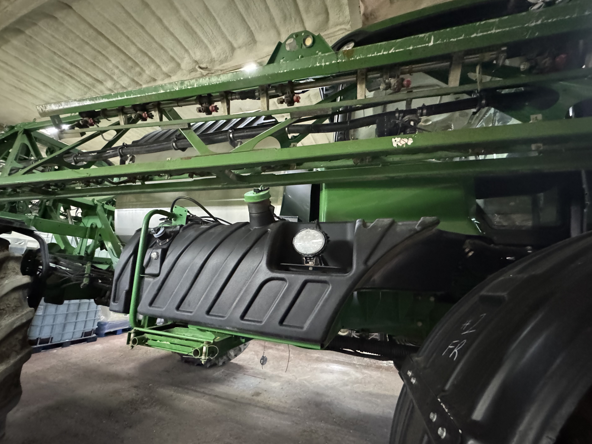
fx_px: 257
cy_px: 225
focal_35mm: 15
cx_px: 285
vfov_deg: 81.7
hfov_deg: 98.1
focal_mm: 2.22
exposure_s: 1/40
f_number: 2.2
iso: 1600
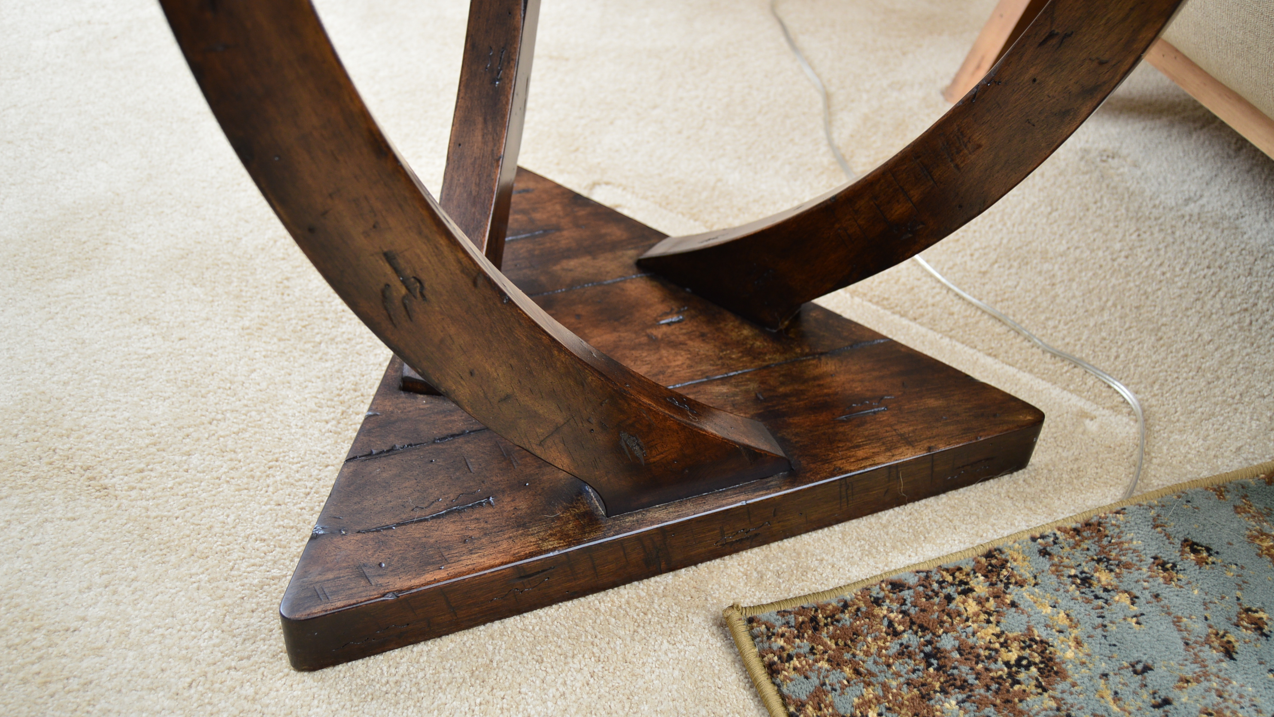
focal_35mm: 35
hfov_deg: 56.6
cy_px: 402
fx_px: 1182
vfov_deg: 33.7
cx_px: 636
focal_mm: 22
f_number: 3.5
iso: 200
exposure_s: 1/200
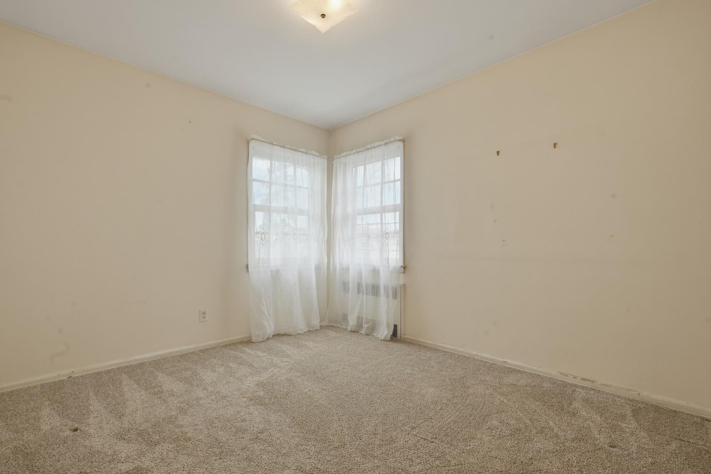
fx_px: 316
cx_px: 345
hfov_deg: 96.7
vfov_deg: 73.7
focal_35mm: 16
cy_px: 240
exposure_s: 1/10
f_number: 11
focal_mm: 15
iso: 100
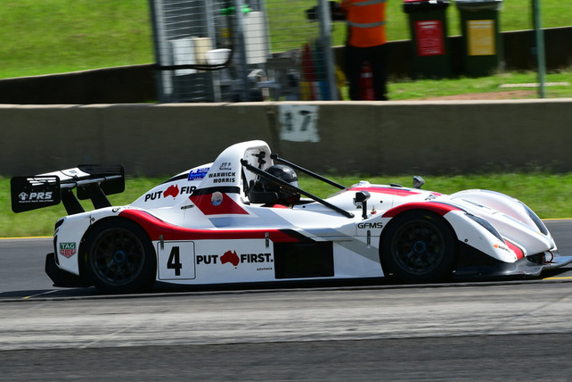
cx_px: 250
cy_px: 162
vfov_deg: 3.7
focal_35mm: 374
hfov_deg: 5.5
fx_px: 5942
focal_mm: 200
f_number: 11
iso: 400
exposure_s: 1/640
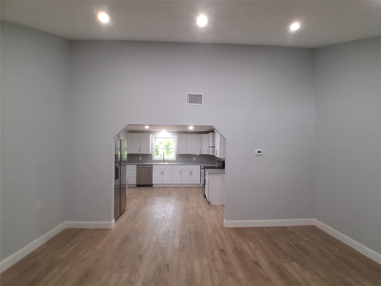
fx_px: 187
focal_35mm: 17
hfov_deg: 91.0
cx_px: 190
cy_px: 143
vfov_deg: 74.7
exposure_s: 1/40
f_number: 2.2
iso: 125
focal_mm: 1.4
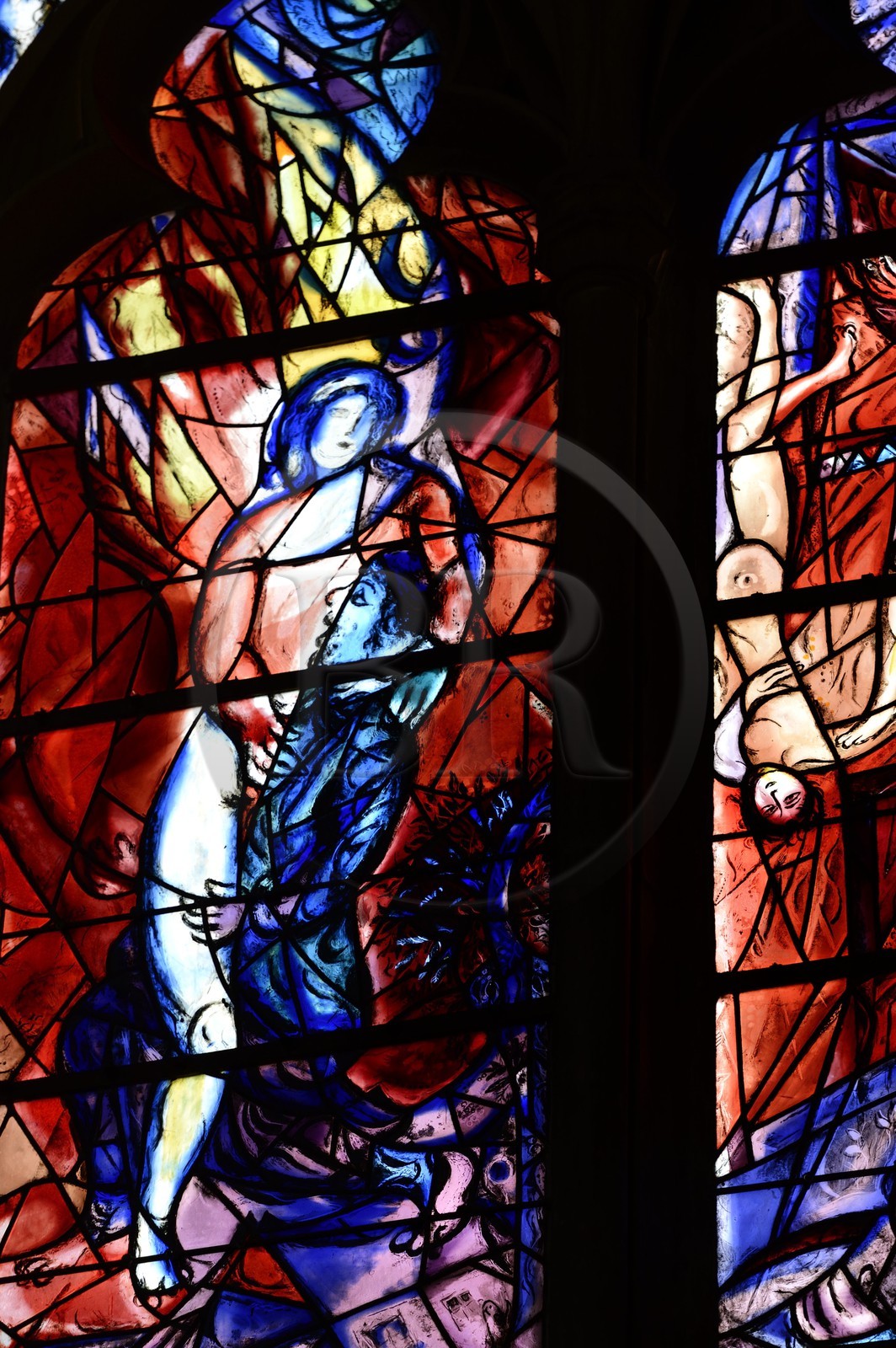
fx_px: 5983
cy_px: 674
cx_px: 448
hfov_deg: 8.6
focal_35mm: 160
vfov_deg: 12.8
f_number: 4
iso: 800
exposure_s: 1/40
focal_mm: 160
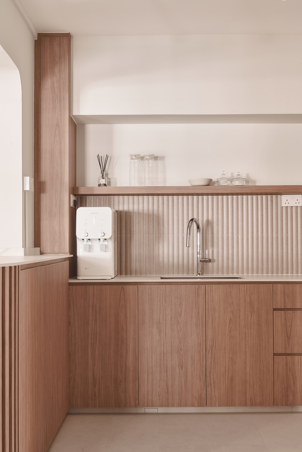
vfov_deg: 73.7
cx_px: 151
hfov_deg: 53.1
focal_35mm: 24
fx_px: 302
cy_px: 226
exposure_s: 5
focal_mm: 24
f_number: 8
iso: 100
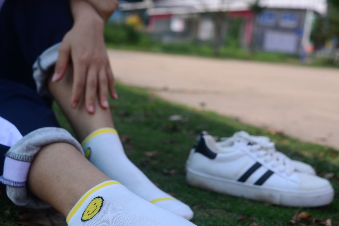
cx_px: 169
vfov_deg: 25.5
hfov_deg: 37.5
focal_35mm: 53
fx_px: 499
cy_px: 120
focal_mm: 35
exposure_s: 1/640
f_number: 5.6
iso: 100
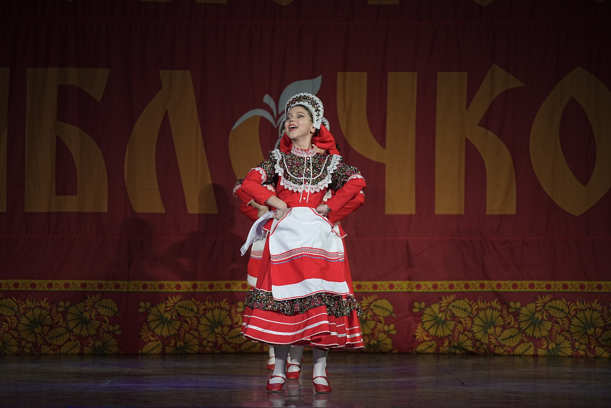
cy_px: 204
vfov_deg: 7.8
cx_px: 306
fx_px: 2987
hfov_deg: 11.7
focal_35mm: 176
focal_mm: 176
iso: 2000
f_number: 4
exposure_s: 1/400
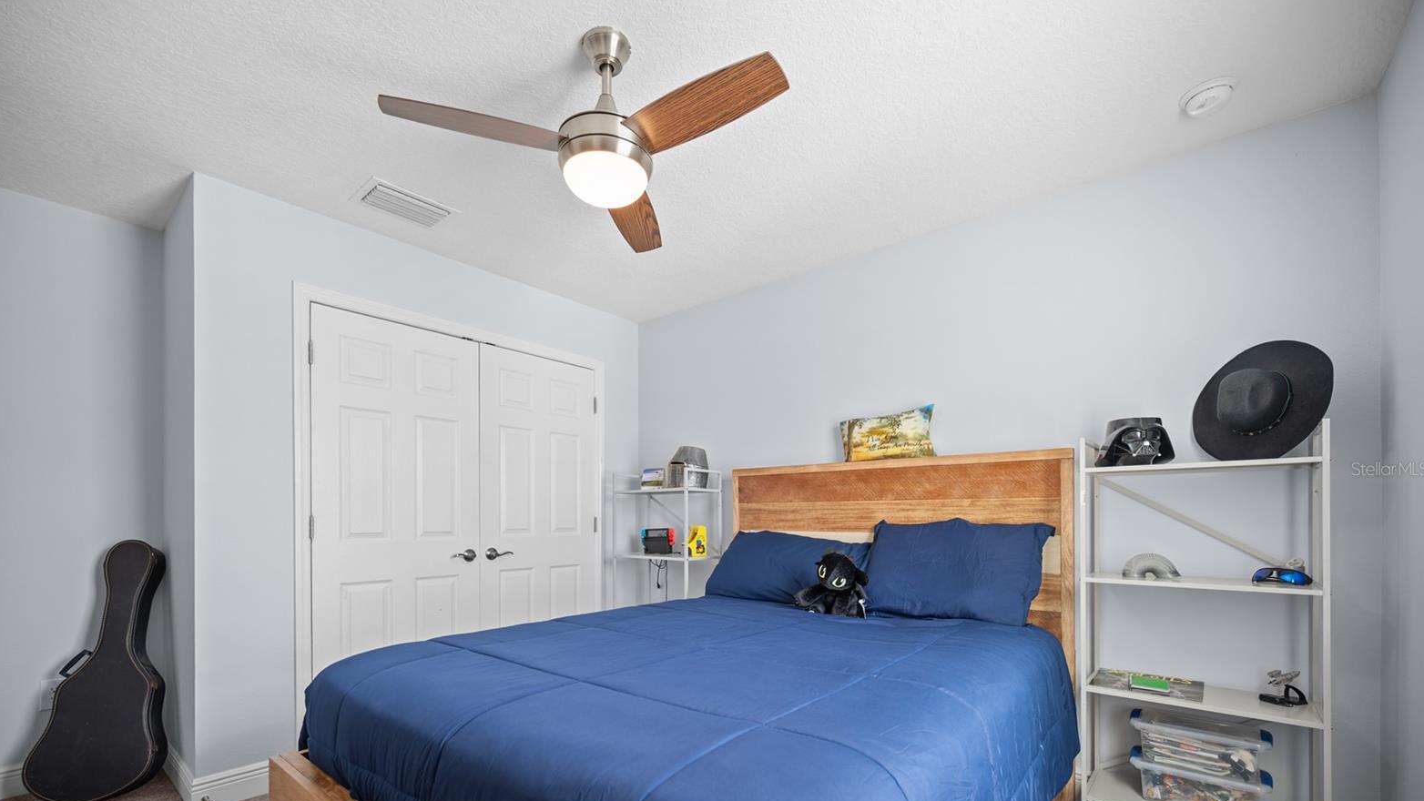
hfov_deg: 103.0
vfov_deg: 70.0
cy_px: 469
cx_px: 704
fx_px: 566
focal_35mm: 15
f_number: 4
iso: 100
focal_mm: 14
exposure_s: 1/8
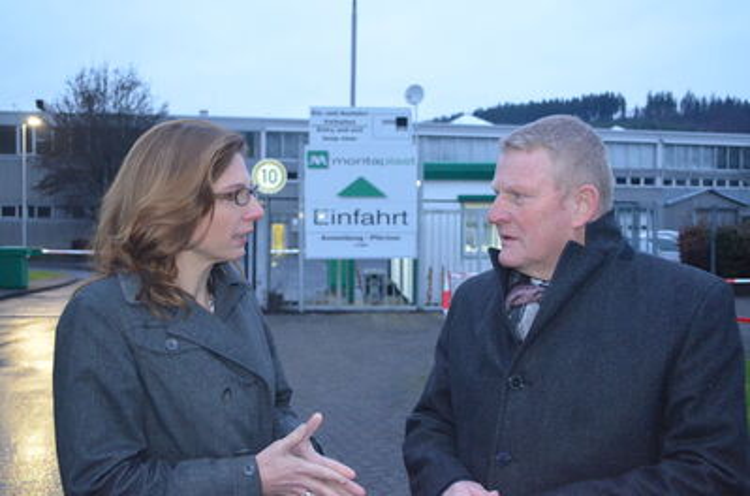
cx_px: 375
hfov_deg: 49.7
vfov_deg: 34.0
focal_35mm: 39
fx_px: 811
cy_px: 248
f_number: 4.2
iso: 3200
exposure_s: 1/60
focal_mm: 26
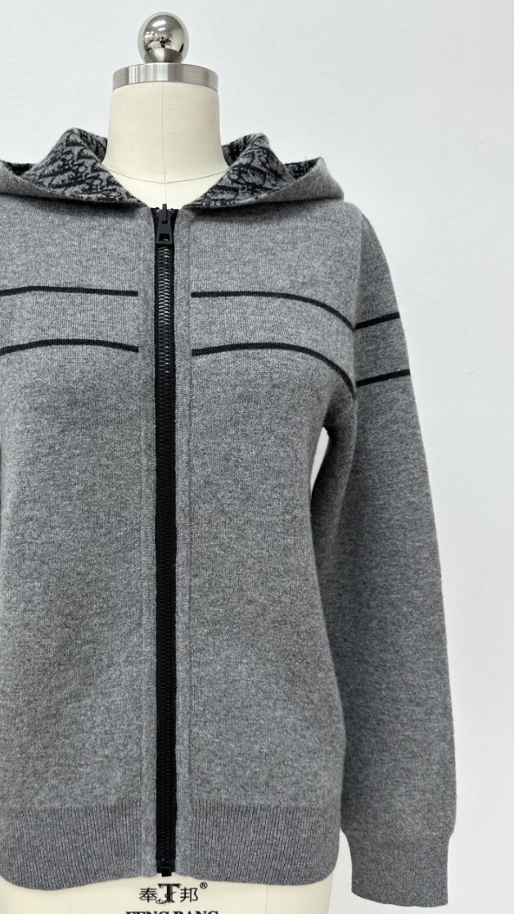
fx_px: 727
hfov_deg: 38.3
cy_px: 504
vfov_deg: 64.1
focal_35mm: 30
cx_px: 154
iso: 80
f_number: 1.78
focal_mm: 6.86
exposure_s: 1/100
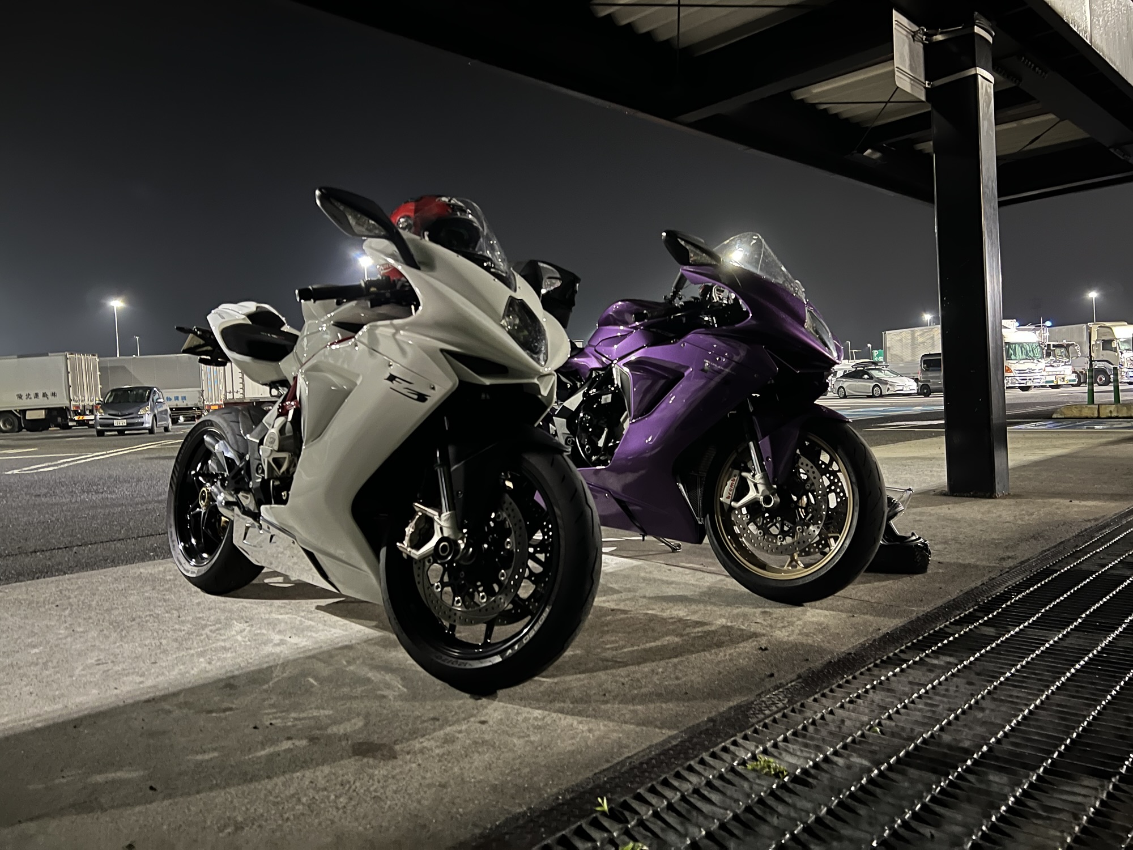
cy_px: 425
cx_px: 566
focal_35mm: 26
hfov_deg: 67.3
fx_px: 851
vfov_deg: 53.1
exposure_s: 1/9
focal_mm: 5.7
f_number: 1.5
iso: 800
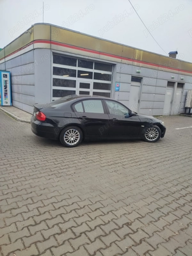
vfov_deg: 69.4
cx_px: 96
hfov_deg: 54.9
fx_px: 185
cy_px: 128
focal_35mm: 25
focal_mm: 6.04
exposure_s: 1/340
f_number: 1.9
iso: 50
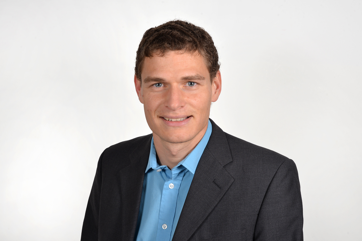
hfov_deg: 34.5
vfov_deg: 23.4
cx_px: 181
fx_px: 583
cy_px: 120
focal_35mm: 58
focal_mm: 58
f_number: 13
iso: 200
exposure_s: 1/60
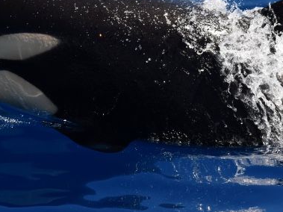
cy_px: 51
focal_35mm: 457
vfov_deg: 3.3
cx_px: 166
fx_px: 3735
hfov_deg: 4.3
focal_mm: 150
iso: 400
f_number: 7.1
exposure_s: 1/2000
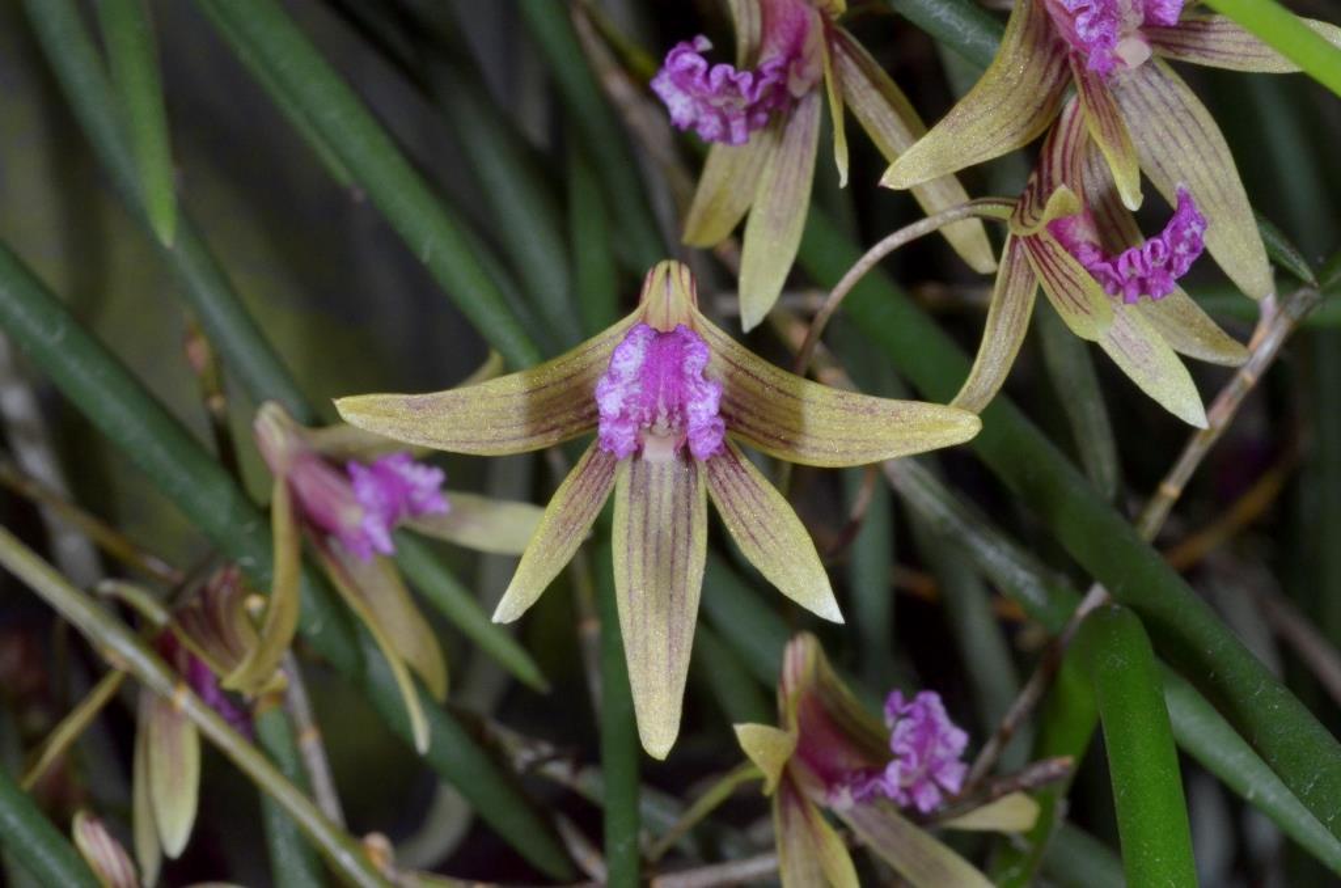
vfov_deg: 15.1
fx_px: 3345
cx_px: 670
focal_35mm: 90
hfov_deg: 22.7
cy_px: 444
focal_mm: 60
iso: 1600
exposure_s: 1/60
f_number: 20
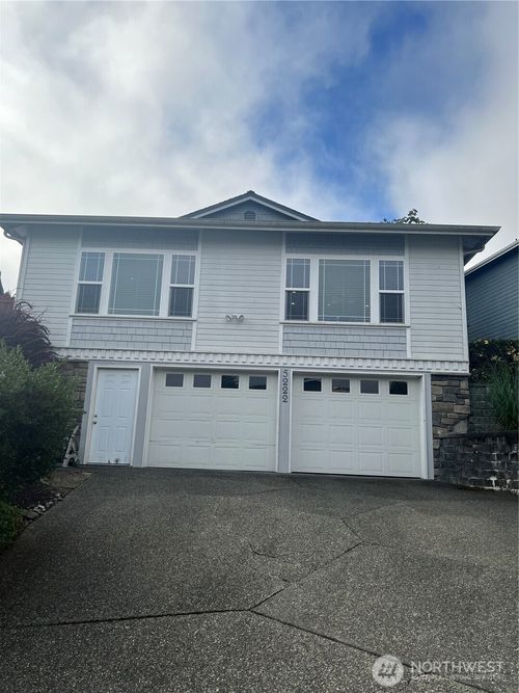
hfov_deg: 53.0
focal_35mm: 26
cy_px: 346
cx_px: 260
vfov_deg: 67.3
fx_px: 520
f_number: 1.5
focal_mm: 5.7
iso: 50
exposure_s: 1/4115
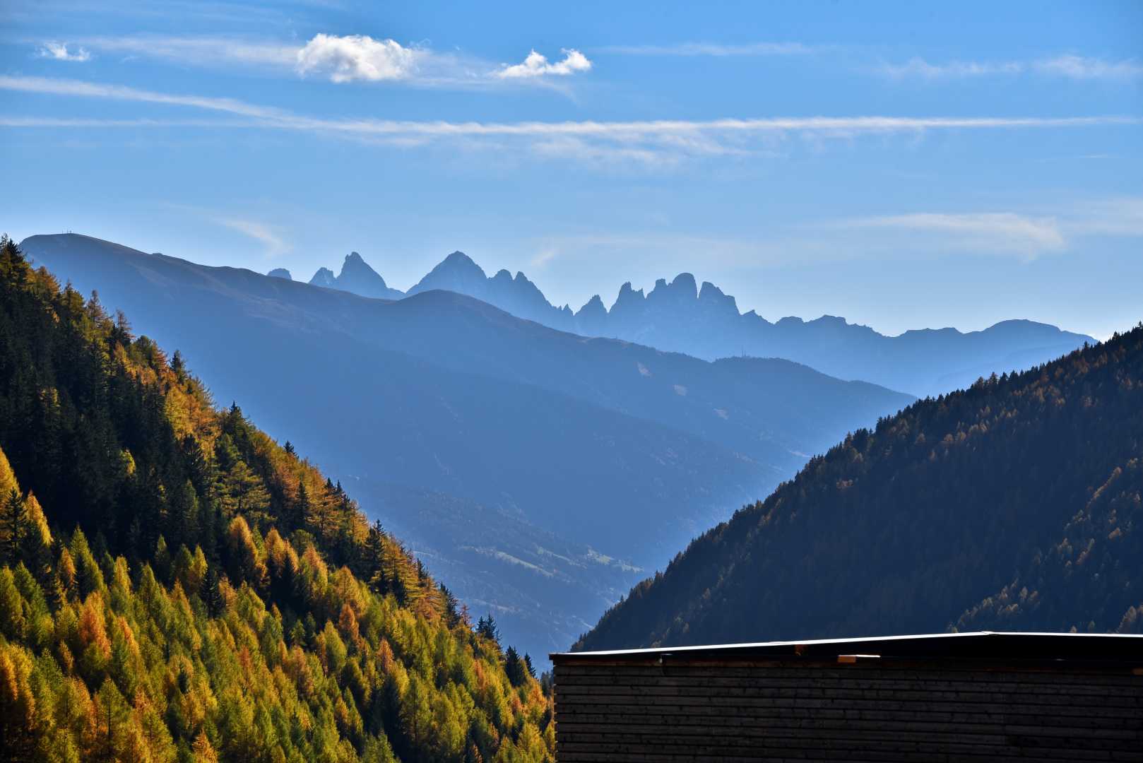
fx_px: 4764
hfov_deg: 13.7
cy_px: 382
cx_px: 572
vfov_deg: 9.2
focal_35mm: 150
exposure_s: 1/800
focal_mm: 150
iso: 160
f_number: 11
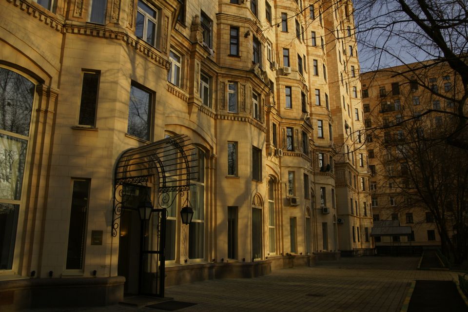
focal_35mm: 27
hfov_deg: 67.4
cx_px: 234
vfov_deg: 47.9
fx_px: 351
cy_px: 156
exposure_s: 1/125
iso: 200
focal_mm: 18
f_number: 11
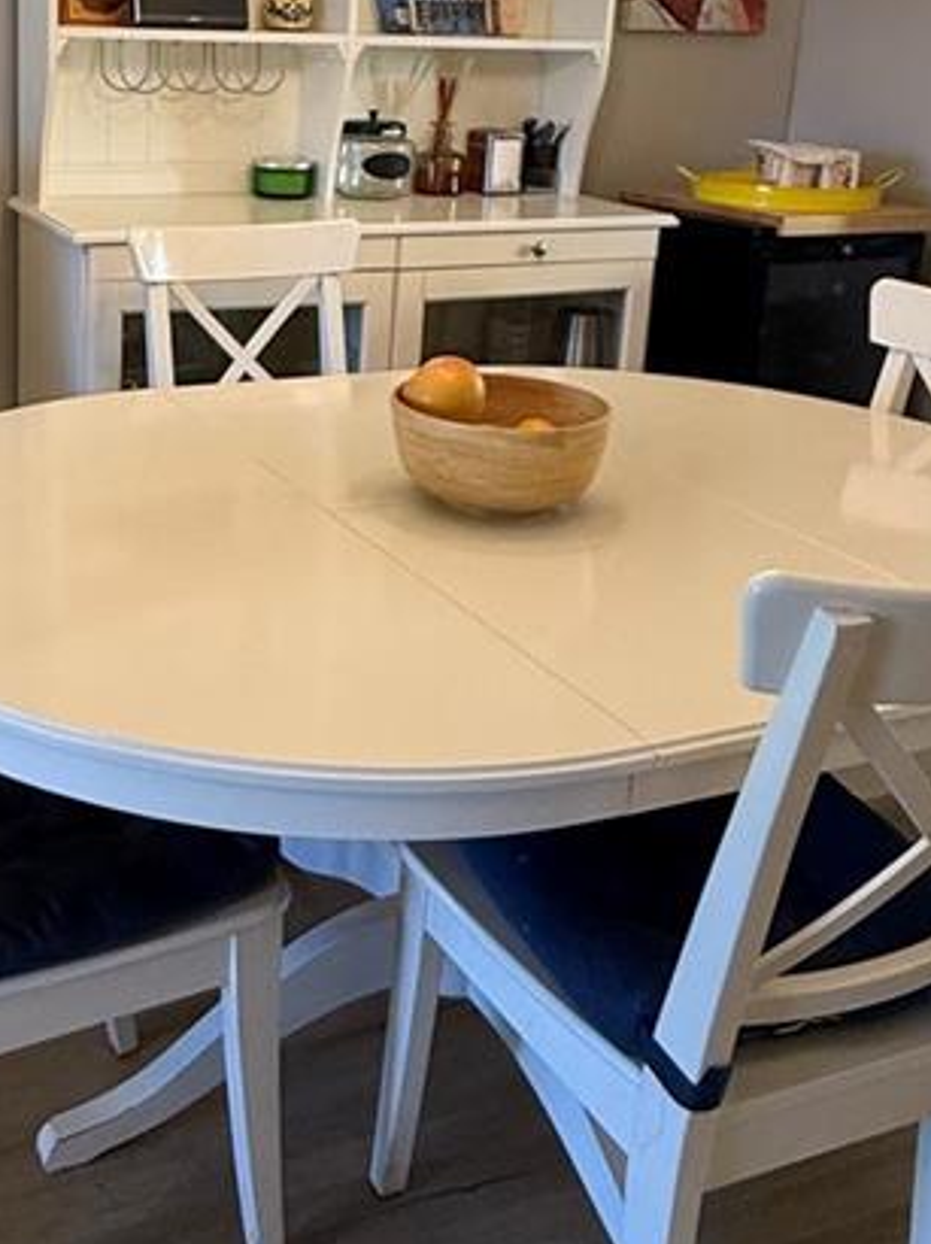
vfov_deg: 44.9
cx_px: 221
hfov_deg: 34.3
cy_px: 382
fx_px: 1472
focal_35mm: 41
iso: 320
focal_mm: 2.22
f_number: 2.2
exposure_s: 1/60
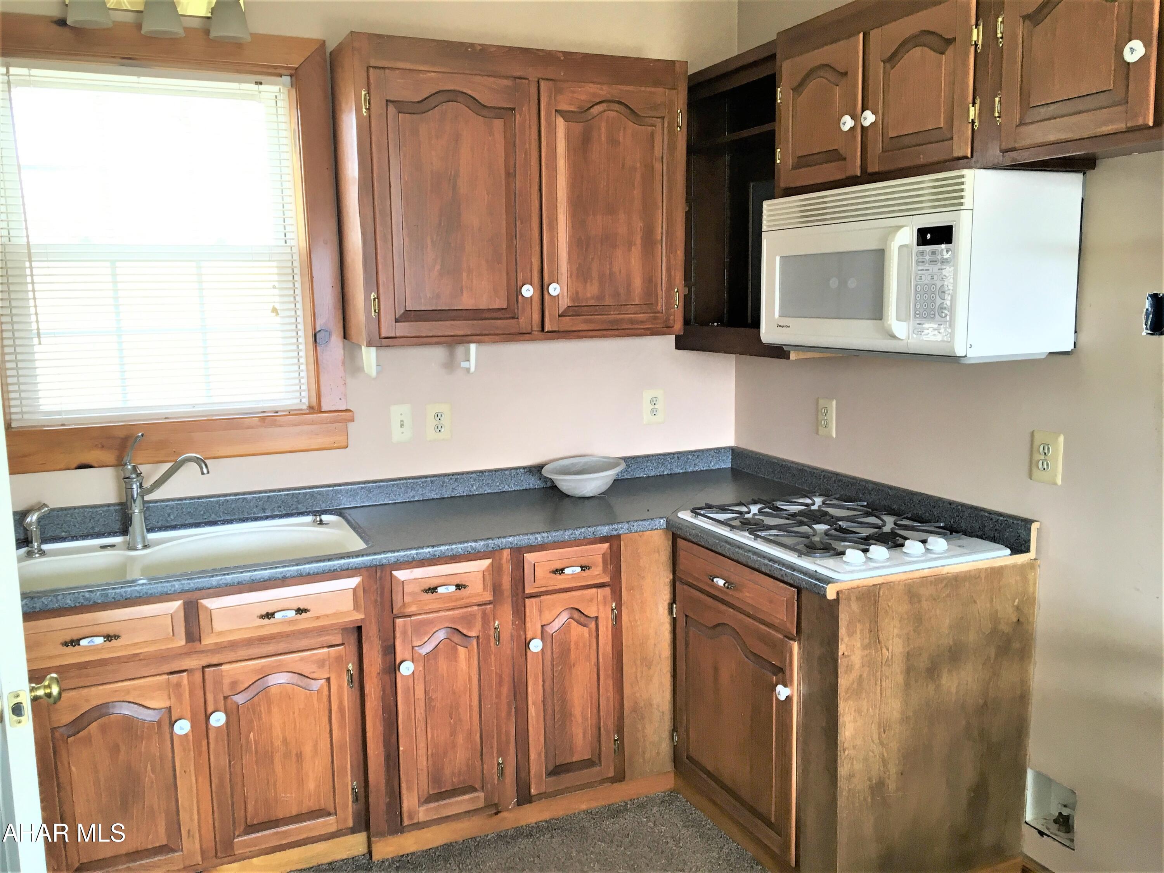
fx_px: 975
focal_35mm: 29
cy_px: 436
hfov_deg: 61.7
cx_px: 582
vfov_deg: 48.2
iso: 25
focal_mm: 4.15
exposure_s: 1/30
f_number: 2.2
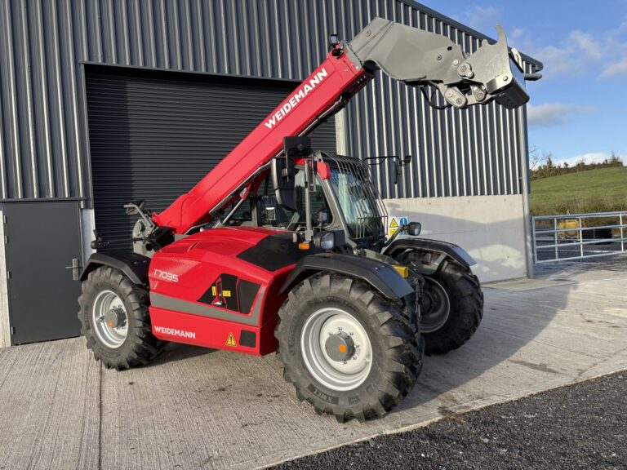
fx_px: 471
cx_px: 314
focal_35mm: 26
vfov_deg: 53.1
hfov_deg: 67.3
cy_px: 235
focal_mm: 5.96
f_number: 1.6
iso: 50
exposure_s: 1/873
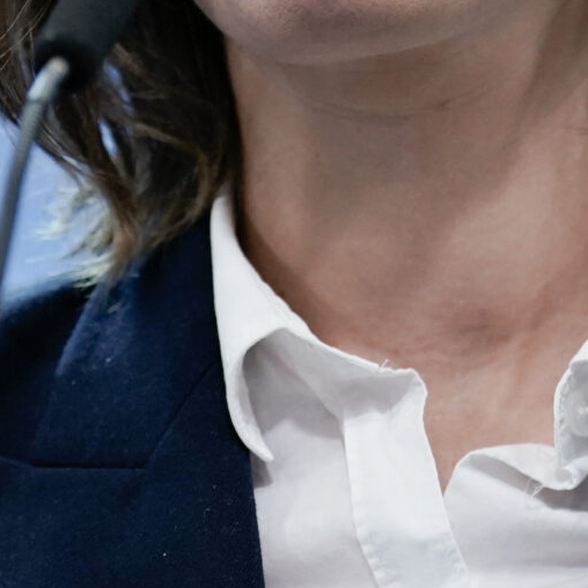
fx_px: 9705
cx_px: 414
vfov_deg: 3.5
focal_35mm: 505
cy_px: -54
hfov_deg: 3.5
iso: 1600
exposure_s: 1/320
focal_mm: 118
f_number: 3.2
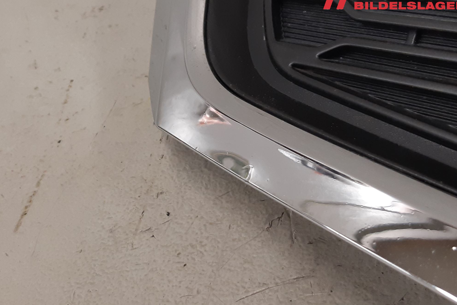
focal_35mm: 28
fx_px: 355
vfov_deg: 46.4
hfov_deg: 65.5
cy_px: 148
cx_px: 228
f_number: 1.7
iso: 125
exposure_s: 1/50
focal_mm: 3.93
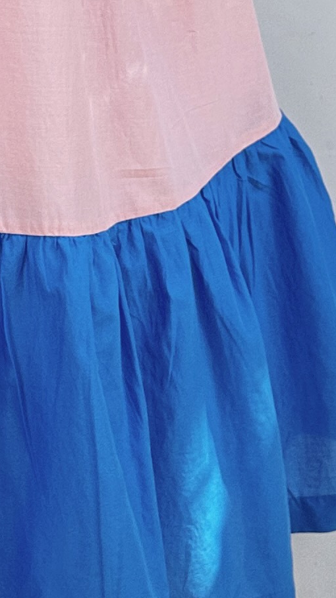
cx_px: -104
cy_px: -93
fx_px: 1553
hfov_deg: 12.0
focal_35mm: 98
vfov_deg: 20.5
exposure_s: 1/351
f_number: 1.78
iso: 80
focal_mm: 6.86
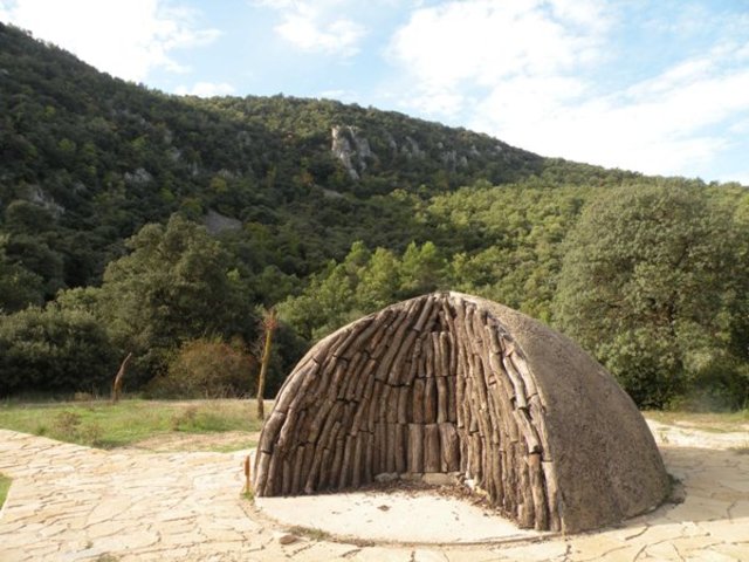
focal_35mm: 27
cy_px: 281
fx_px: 584
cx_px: 374
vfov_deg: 51.4
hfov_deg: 65.3
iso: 64
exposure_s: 1/165
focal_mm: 4.7
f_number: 4.5
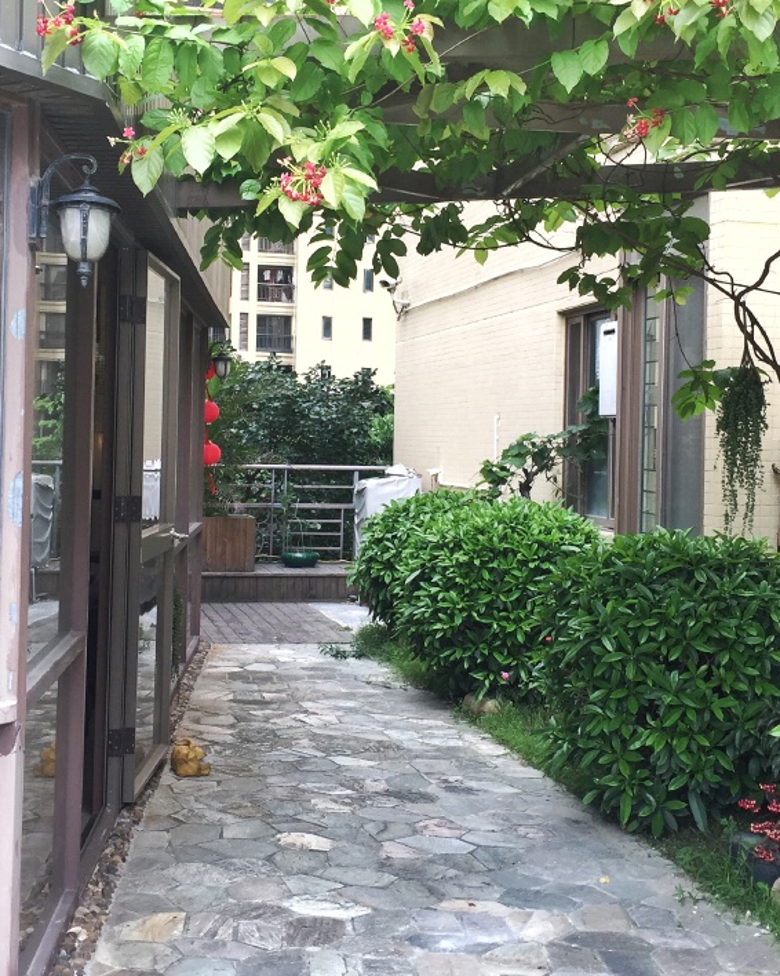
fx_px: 1386
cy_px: 434
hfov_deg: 31.4
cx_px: 390
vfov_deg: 38.7
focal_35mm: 48
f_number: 2.2
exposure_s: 1/208
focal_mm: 4.15
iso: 32
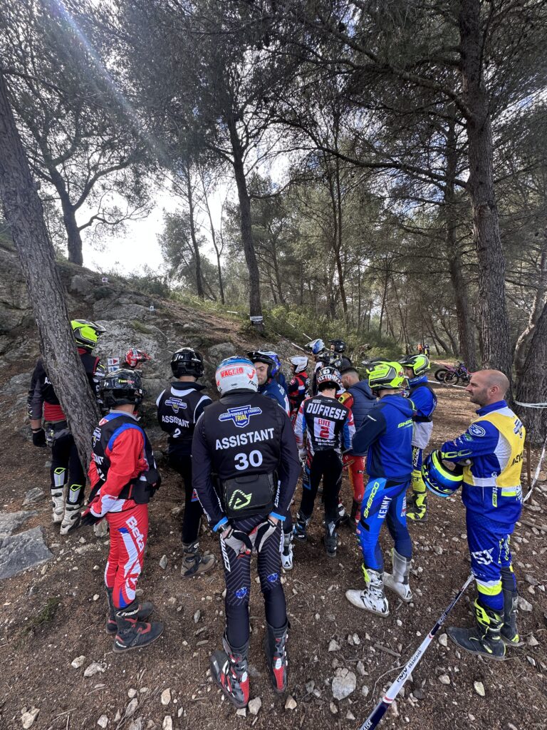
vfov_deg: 102.1
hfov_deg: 85.7
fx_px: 295
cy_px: 365
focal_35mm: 14
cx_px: 274
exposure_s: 1/165
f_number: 2.2
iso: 40
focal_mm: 2.22
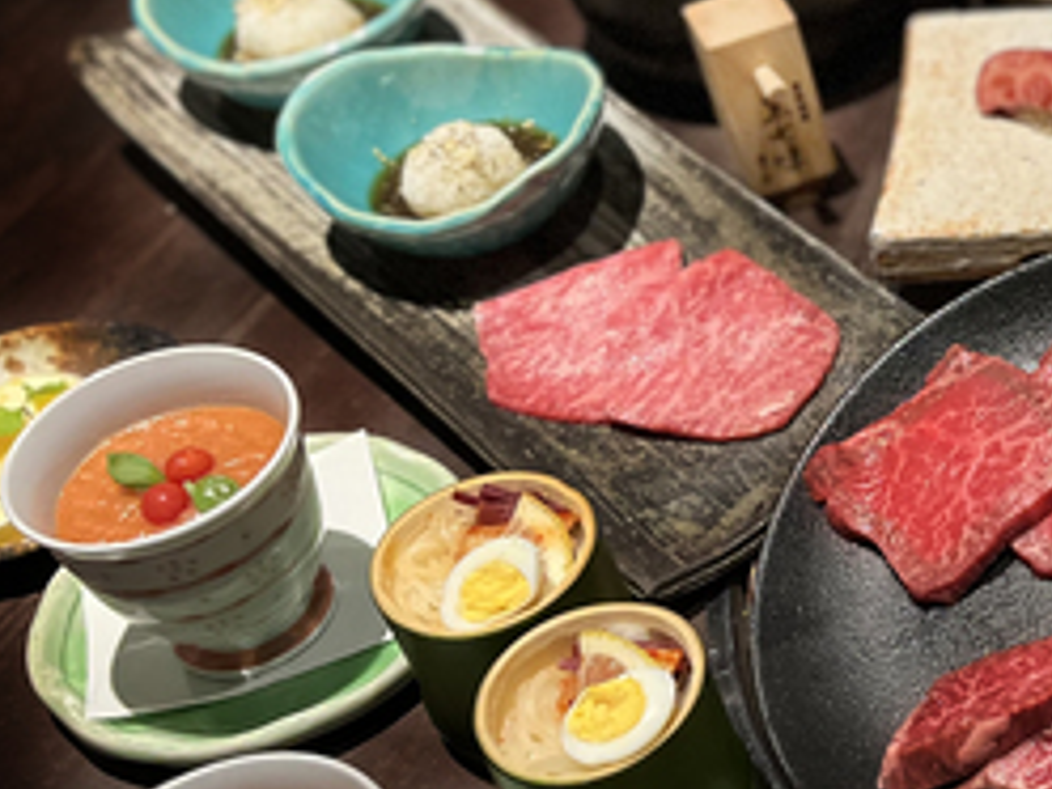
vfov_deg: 21.9
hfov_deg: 26.3
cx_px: 1213
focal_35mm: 67
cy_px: 420
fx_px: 2036
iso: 500
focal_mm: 5.1
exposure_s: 1/60
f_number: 1.6
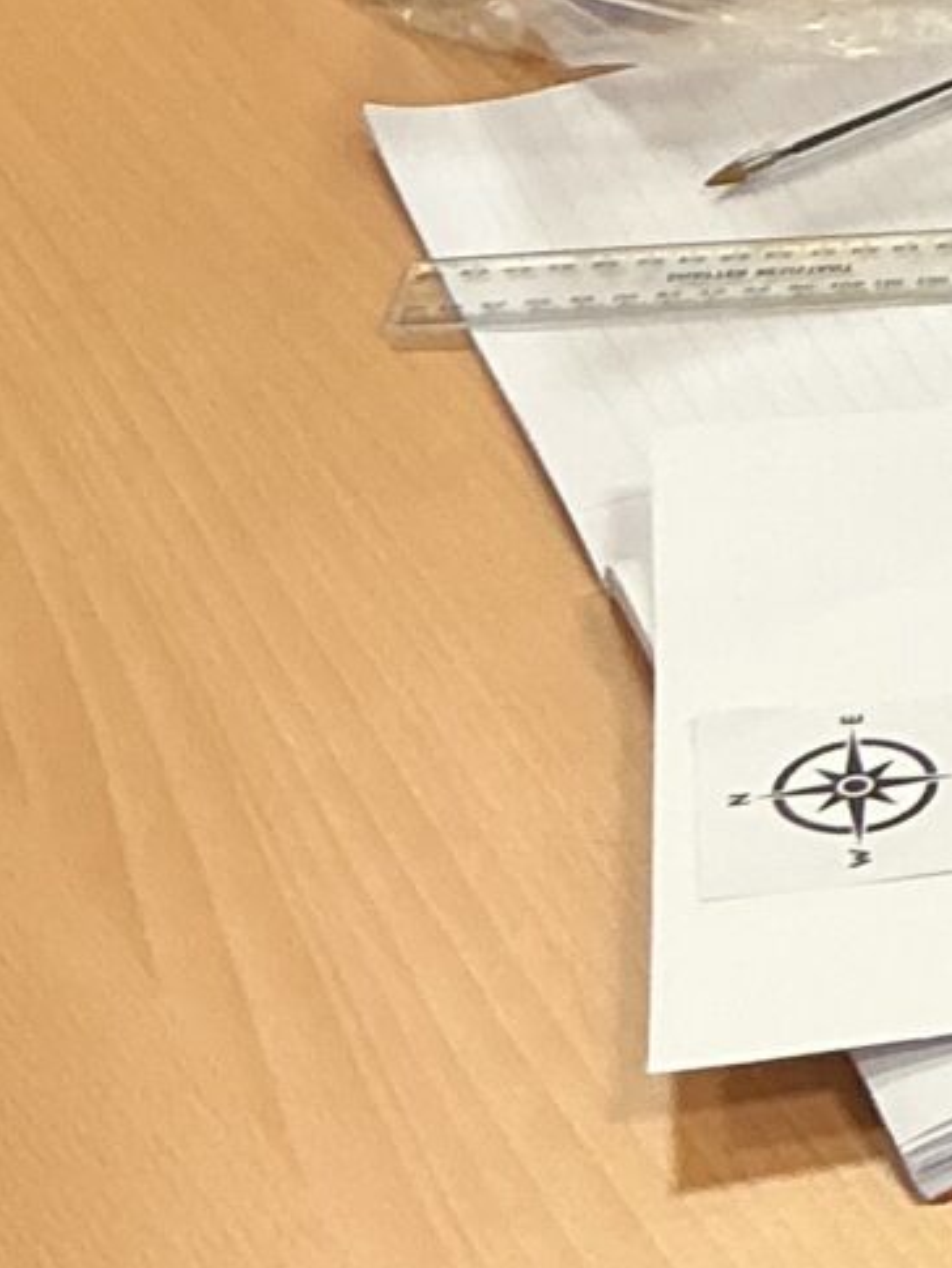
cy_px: 580
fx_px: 5608
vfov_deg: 12.9
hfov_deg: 8.8
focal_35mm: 153
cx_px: 2257
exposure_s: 1/60
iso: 80
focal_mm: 3
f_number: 1.8
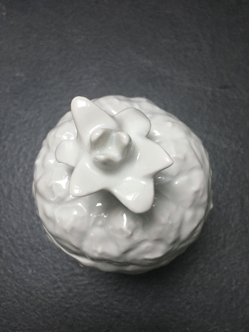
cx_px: 124
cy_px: 166
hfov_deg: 48.2
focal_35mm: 29
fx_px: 278
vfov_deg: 61.7
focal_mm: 4.15
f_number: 2.2
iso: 125
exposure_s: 1/33
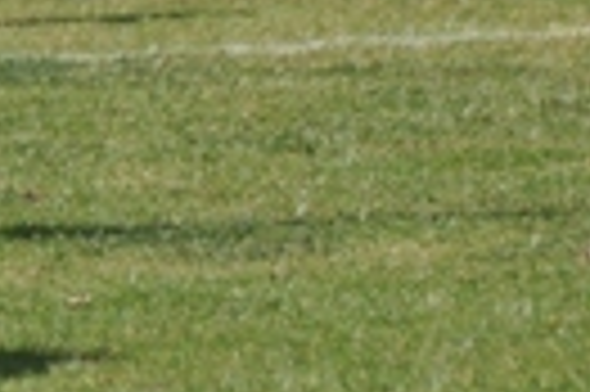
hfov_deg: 0.9
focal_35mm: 2197
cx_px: -847
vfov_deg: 0.6
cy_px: -110
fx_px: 35961
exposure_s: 1/1000
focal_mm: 300
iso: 250
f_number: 7.1
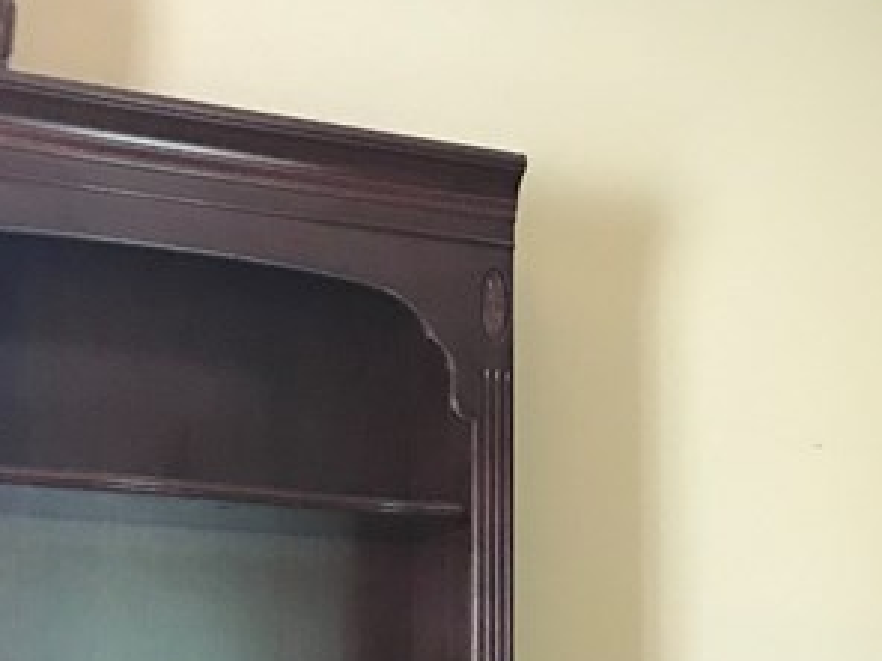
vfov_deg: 14.4
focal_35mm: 97
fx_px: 2472
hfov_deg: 18.7
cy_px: 938
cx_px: 1156
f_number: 1.8
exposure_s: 1/12
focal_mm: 3.99
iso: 100
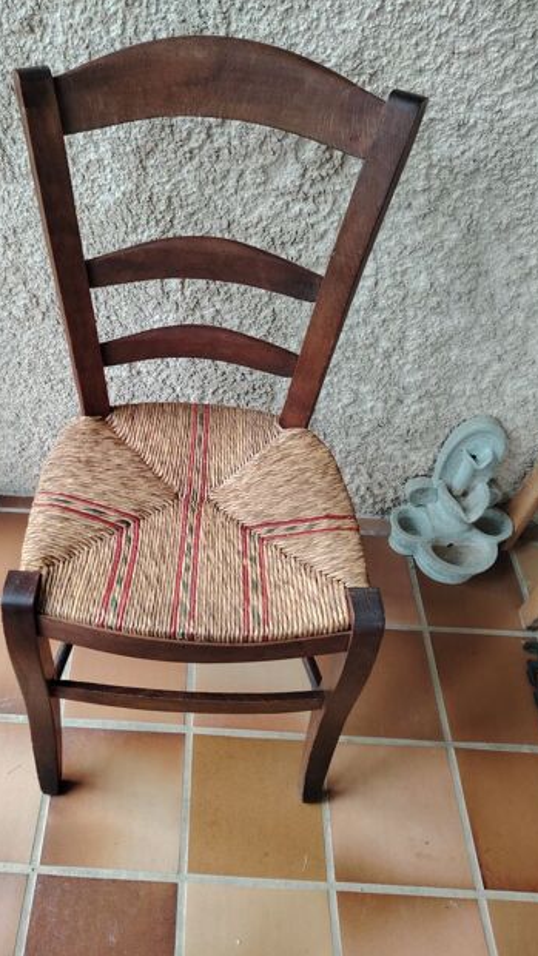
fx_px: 684
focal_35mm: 27
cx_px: 188
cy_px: 464
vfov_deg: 69.8
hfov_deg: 42.4
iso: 656
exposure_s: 1/100
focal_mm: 5.25
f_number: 1.75
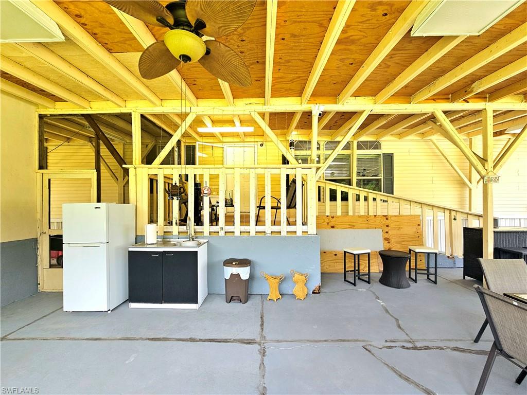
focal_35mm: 13
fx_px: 198
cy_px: 198
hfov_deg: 106.2
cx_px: 264
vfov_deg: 89.9
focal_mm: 2.2
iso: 64
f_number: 2.2
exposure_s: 1/60.2
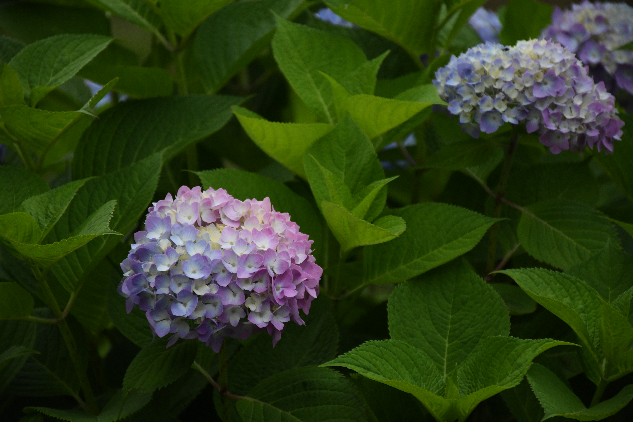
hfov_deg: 10.5
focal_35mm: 195
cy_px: 211
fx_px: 3428
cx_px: 316
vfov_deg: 7.0
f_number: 5.6
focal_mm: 130
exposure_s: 1/400
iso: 1600
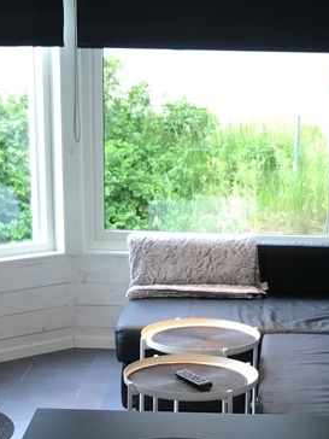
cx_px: 193
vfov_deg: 22.8
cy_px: 417
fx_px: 1052
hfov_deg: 17.8
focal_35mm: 83
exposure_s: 1/50
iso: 25
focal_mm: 3.99
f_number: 1.8
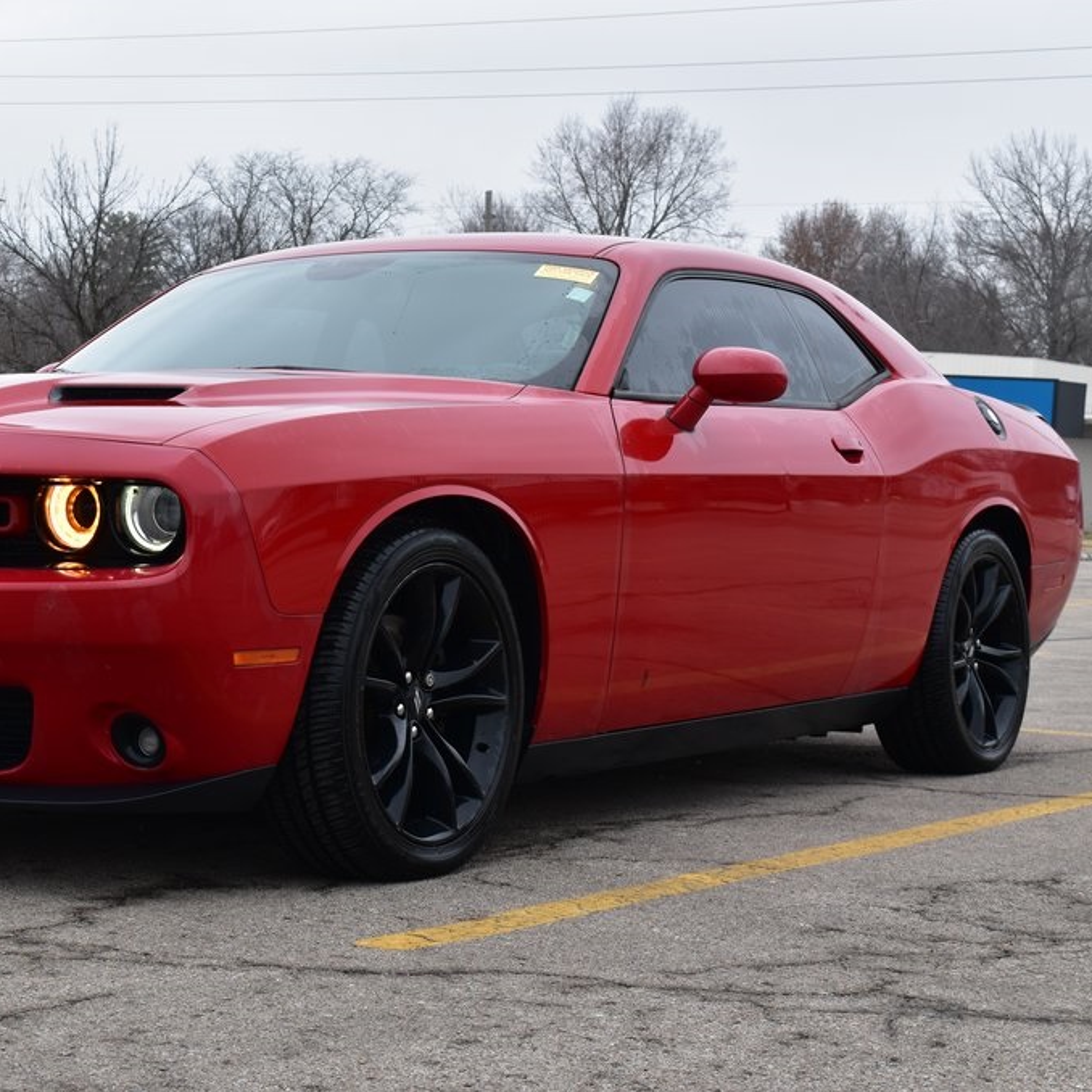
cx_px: 304
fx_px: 2748
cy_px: 547
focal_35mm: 77
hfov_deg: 22.3
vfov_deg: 22.5
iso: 400
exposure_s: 1/125
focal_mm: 40
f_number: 9
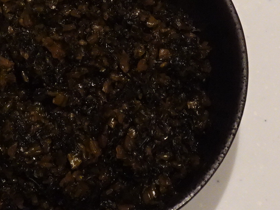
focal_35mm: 125
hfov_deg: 15.8
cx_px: 127
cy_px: -86
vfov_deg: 11.5
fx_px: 1011
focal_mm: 6.64
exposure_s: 1/40
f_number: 4
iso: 500
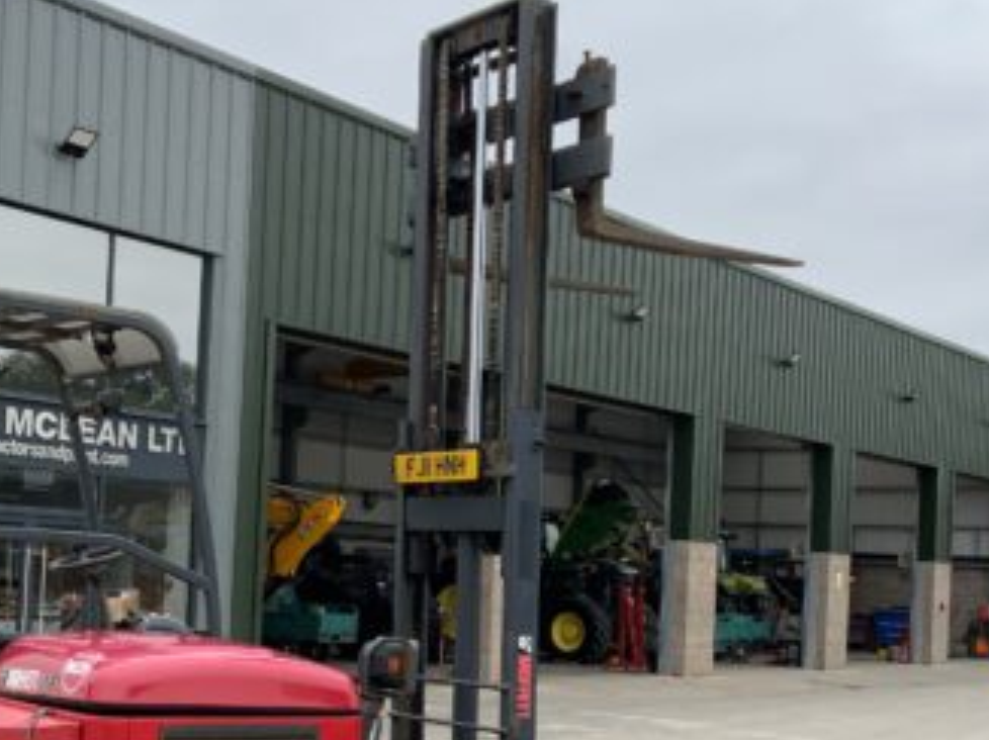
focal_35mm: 57
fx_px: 1627
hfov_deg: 33.8
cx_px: 437
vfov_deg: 25.3
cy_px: 549
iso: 16
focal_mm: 3
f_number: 1.8
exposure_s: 1/568
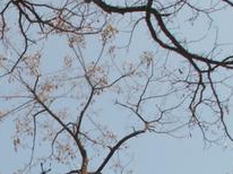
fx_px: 733
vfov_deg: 12.8
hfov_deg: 17.2
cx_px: -51
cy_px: 266
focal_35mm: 109
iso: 50
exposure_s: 1/200
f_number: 5.6
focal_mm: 5.86
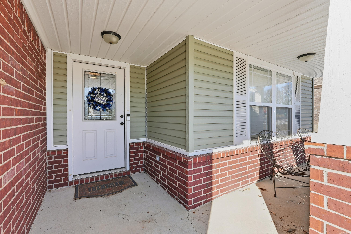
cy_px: 117
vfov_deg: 73.8
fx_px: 156
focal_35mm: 16
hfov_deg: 96.7
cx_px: 176
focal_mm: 16
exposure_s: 1/400
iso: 250
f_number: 9
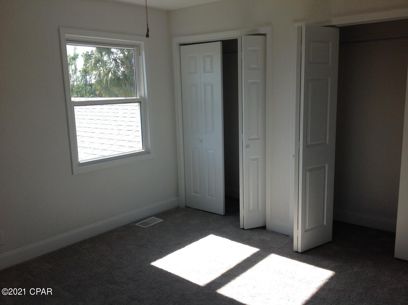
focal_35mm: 35
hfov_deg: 52.7
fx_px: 412
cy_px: 152
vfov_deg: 40.6
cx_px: 204
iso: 50
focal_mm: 4.28
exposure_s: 1/318
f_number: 2.4
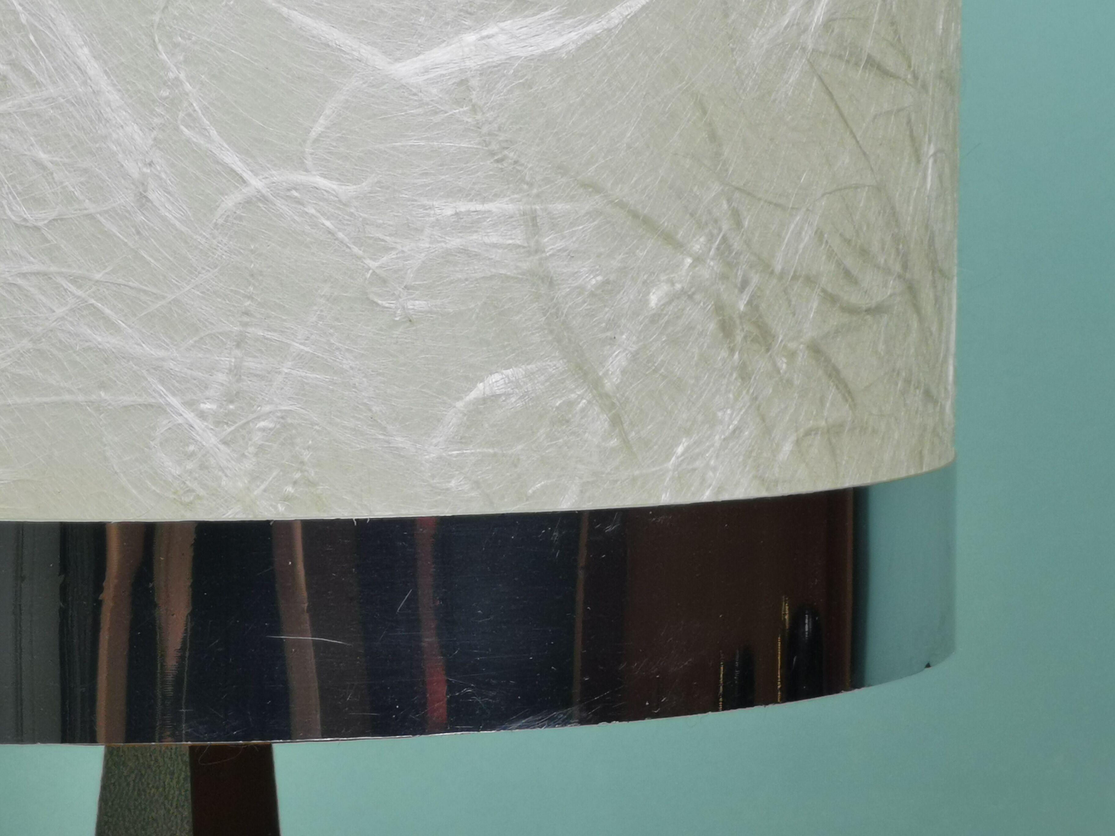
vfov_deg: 10.2
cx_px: 558
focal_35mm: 146
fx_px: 4703
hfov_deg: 13.5
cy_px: 418
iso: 80
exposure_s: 1/100
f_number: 2.4
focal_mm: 7.48
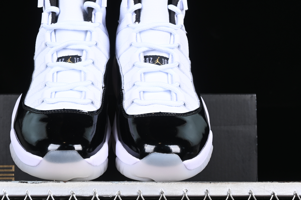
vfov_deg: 14.0
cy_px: 101
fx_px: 819
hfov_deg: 20.8
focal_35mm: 98
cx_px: 117
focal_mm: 50
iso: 160
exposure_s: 1/80
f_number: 7.1
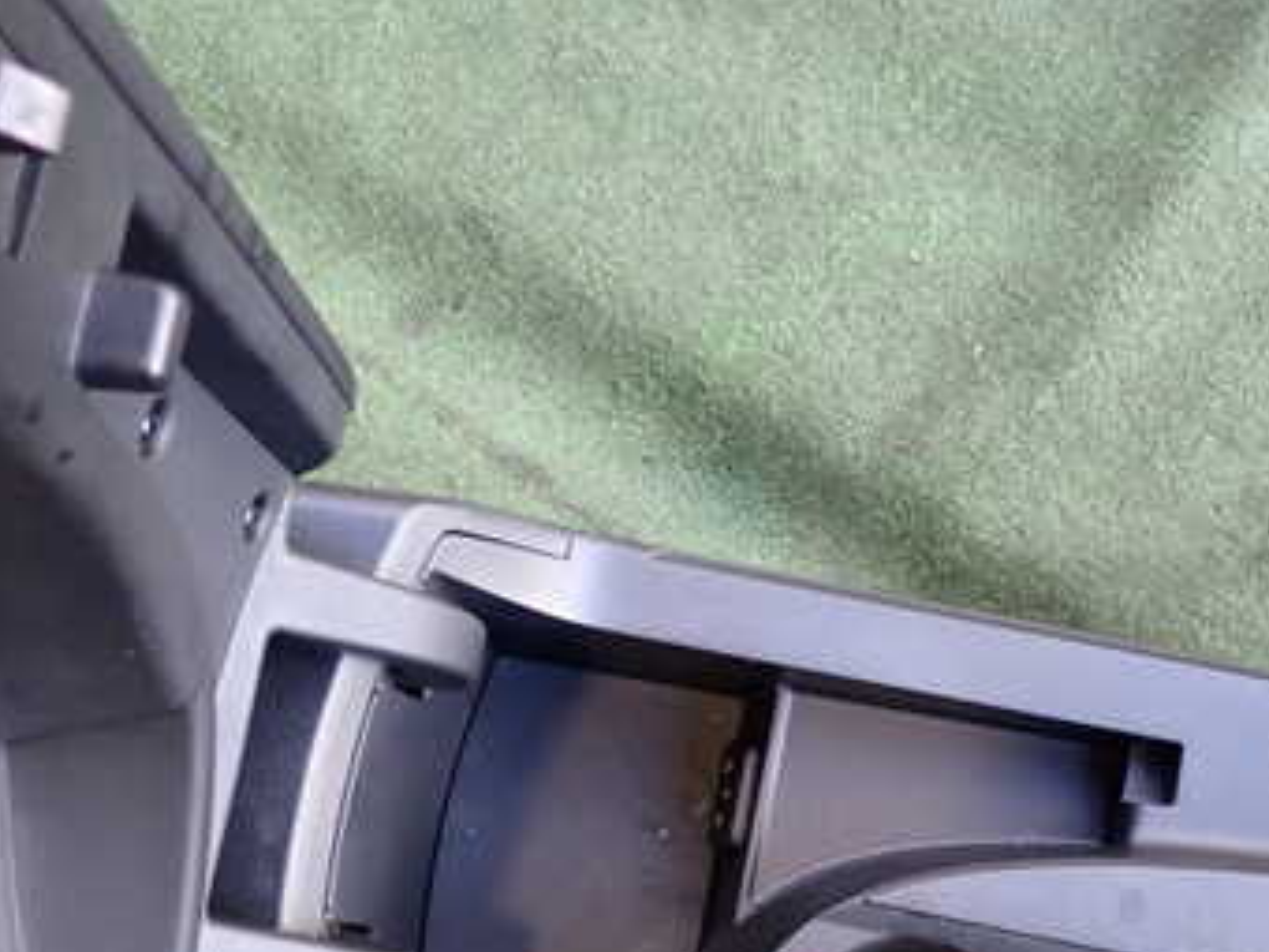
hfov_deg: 36.1
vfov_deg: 27.5
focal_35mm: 53
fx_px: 1943
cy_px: 564
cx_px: 687
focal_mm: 5.4
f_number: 2.3
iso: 200
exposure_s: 1/60
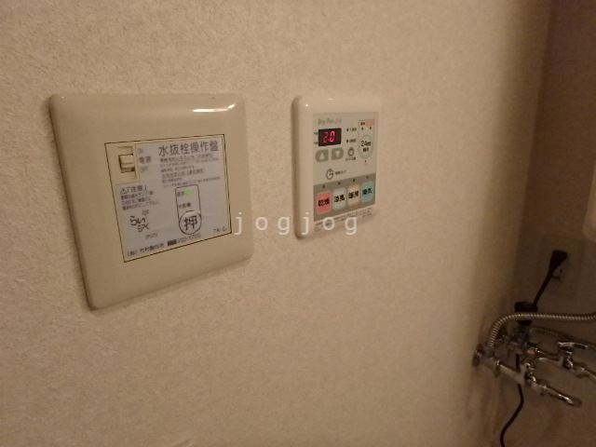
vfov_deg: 63.4
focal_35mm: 21
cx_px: 298
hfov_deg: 79.0
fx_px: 362
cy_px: 224
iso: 1250
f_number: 3.5
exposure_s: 1/320
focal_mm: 3.7
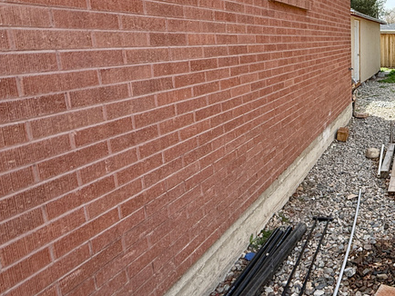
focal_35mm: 33
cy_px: 110
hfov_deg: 45.2
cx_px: 409
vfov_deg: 42.6
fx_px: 377
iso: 64
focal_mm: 2.22
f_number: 2.2
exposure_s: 1/742
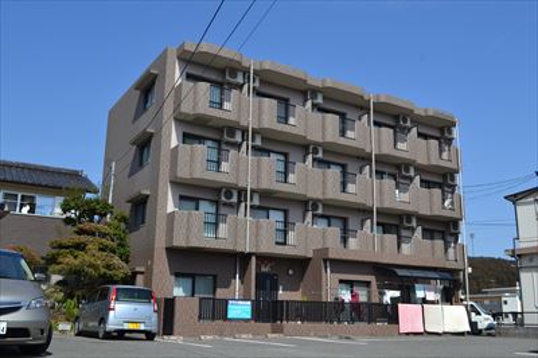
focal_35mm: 36
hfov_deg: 53.2
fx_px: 538
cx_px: 269
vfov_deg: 36.8
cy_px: 179
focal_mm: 24
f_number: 8
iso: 100
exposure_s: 1/250
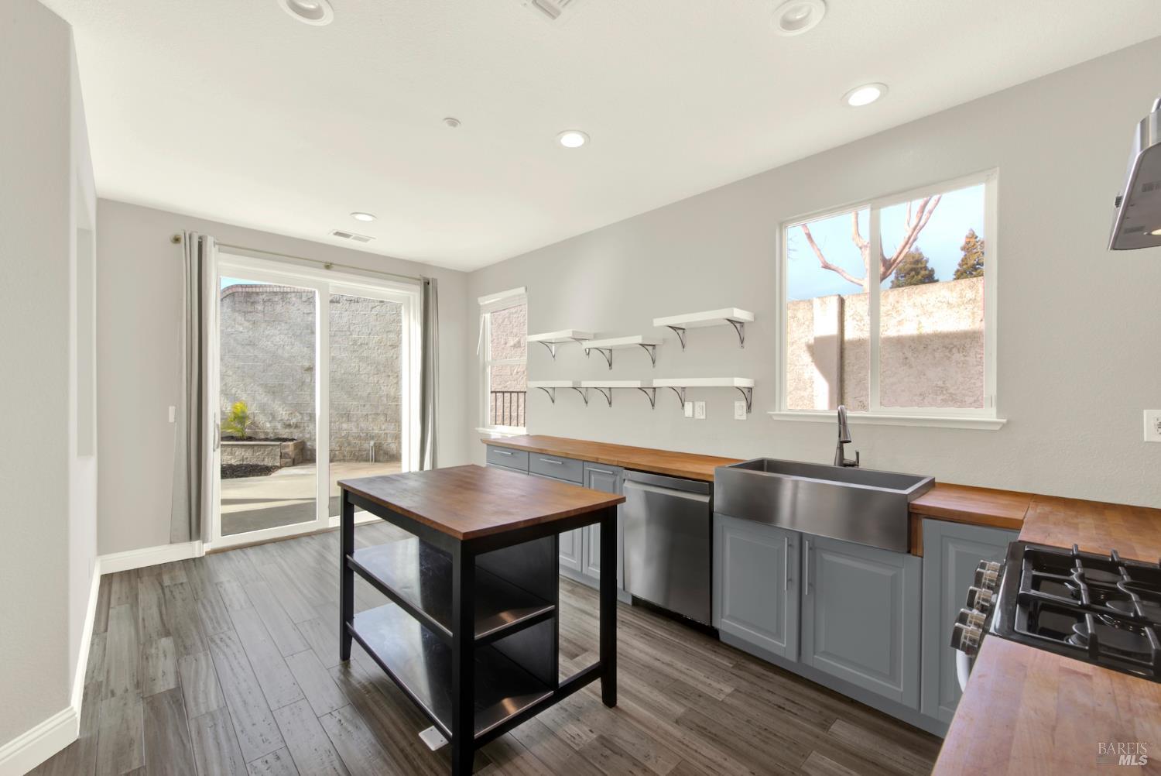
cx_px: 580
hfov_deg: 104.2
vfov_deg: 81.3
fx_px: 452
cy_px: 388
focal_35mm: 14
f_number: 14
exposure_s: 1/20
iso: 100
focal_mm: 14
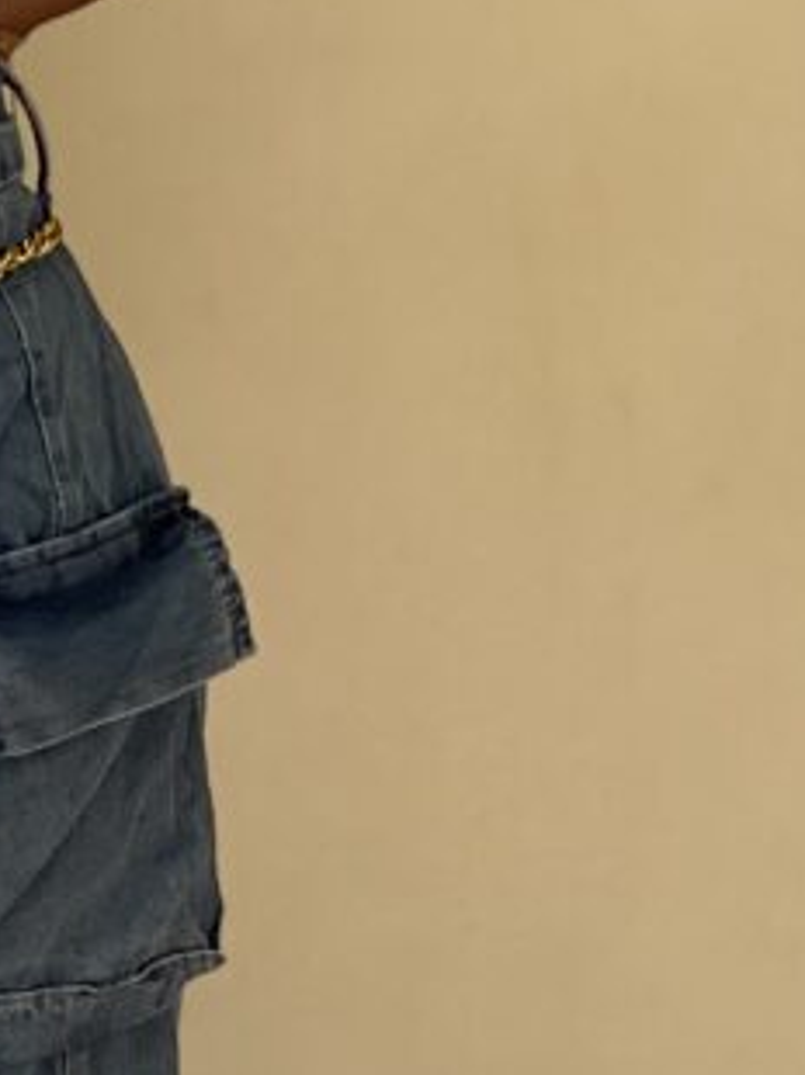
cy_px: 1406
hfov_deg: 6.3
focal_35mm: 232
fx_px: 7204
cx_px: -382
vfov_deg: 8.4
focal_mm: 9
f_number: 2.8
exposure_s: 1/121
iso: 100
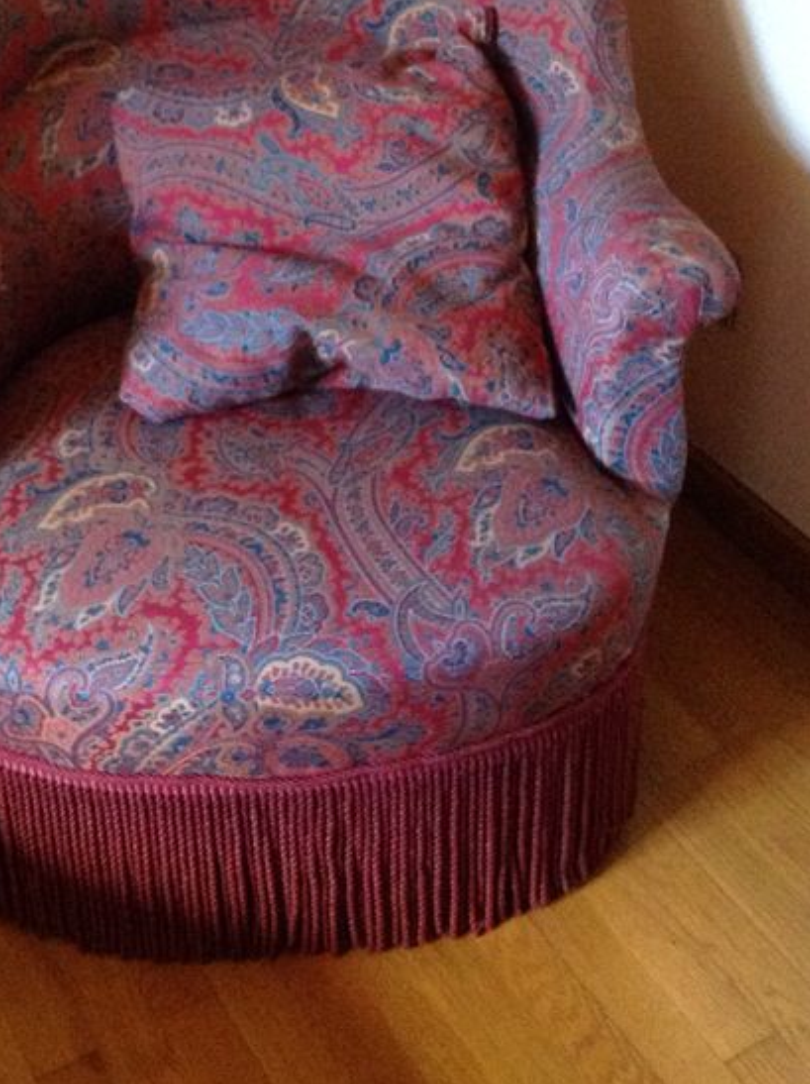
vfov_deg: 29.7
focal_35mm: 64
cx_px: 354
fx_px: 2001
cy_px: 244
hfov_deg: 22.9
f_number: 2.4
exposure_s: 1/15
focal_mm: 4.28
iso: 500
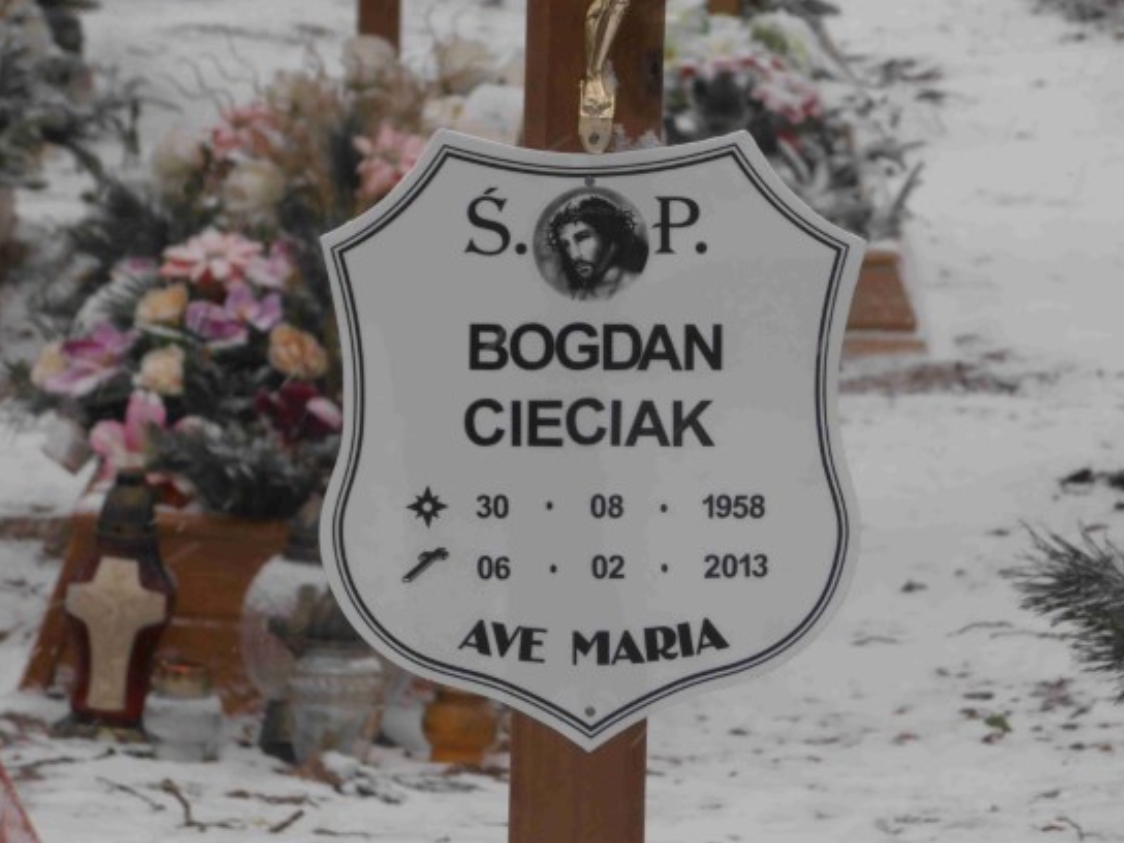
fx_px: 7566
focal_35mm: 233
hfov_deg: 8.5
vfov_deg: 6.4
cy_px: 446
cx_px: 583
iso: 80
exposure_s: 1/160
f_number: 5.8
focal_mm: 35.05
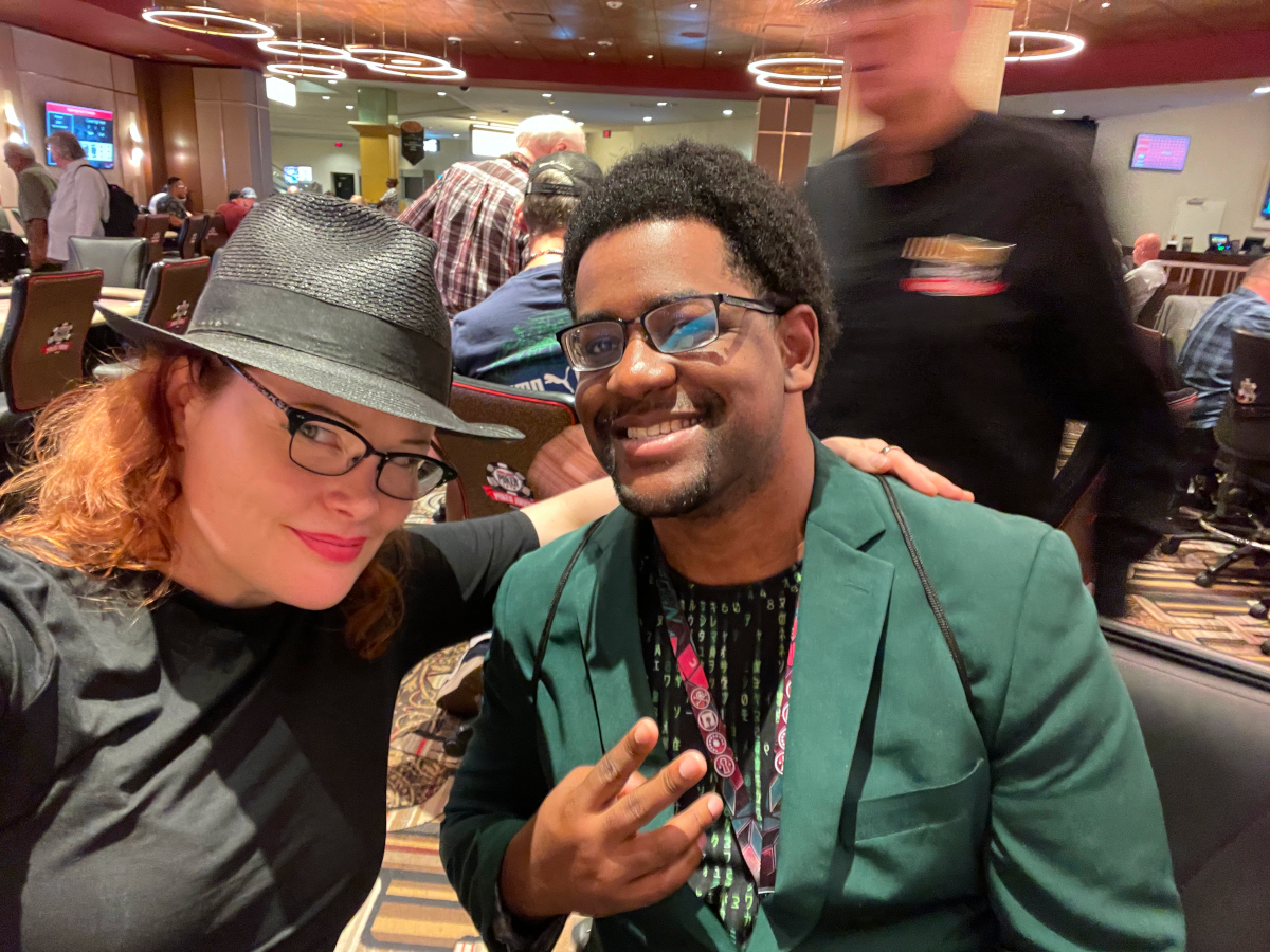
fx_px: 844
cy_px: 476
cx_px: 635
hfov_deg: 73.9
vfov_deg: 58.9
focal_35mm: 23
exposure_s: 1/17
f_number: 2.2
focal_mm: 2.71
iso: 640
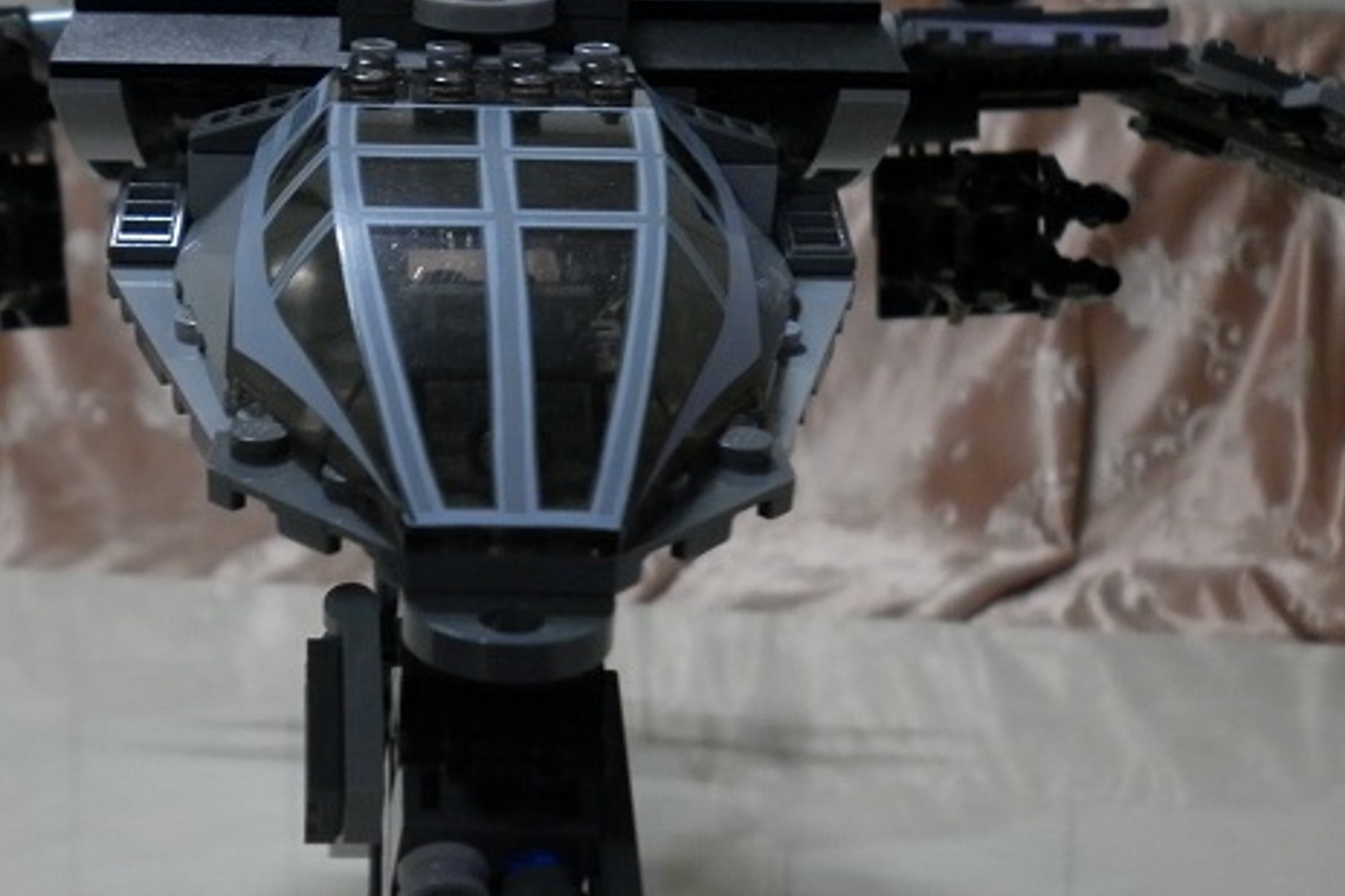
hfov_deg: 37.9
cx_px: 475
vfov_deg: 25.9
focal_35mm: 52
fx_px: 1942
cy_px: 513
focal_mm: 5.3
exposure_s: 1/30
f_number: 2.8
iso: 200
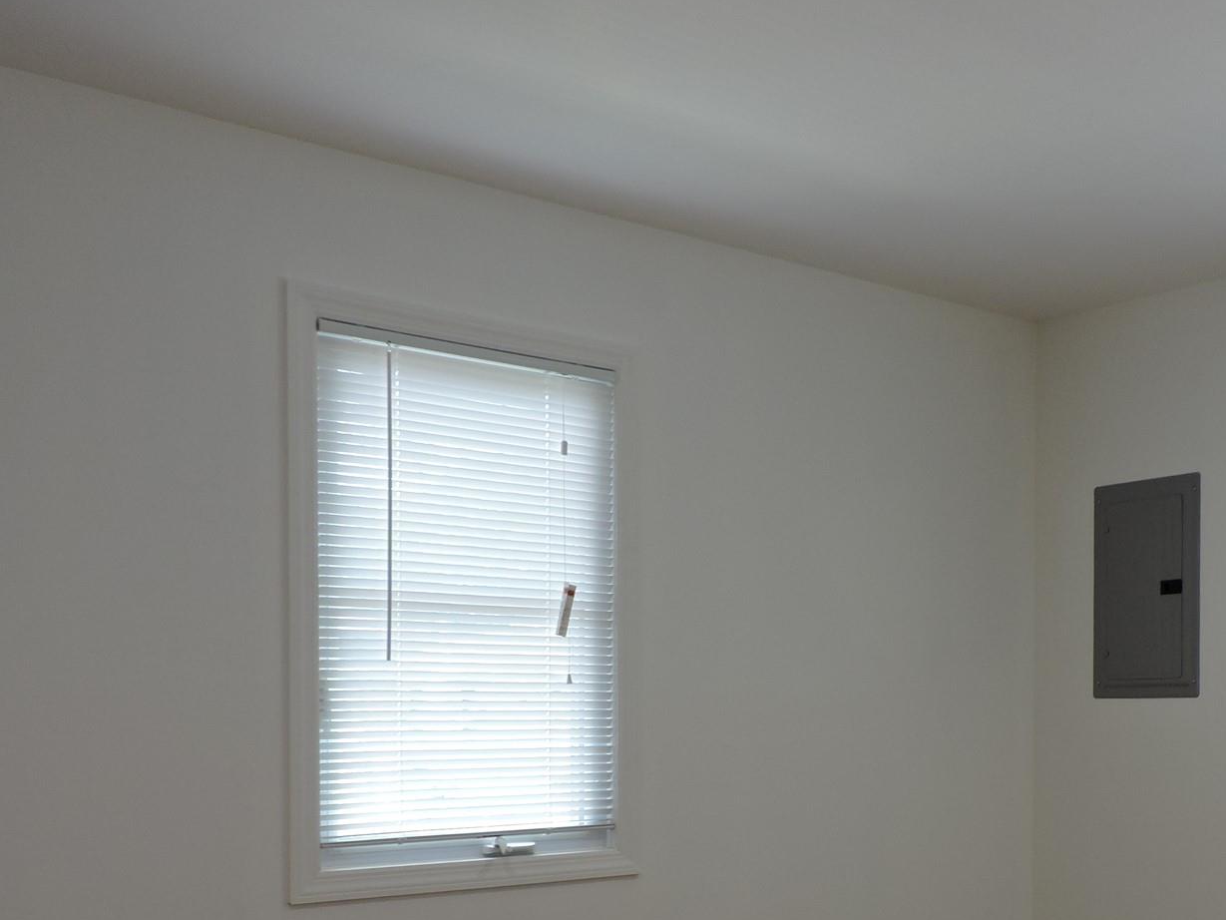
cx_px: 894
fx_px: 1417
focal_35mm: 40
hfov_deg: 45.4
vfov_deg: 34.7
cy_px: 755
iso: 100
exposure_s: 1/40
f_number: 3
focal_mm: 4.3
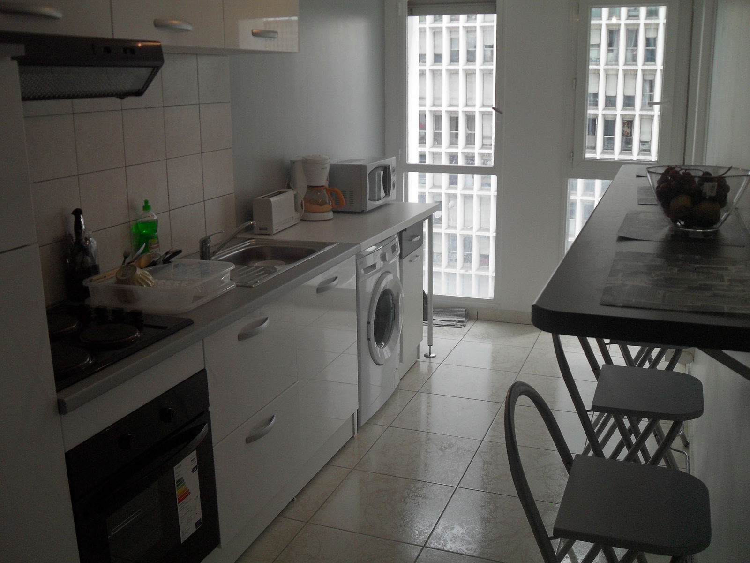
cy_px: 282
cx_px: 375
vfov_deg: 40.7
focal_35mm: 35
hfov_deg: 52.6
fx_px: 758
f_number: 2.8
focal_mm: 6.2
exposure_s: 1/250
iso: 100
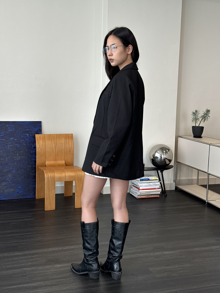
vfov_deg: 39.7
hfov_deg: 30.3
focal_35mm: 48
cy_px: 146
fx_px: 407
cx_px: 110
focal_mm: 6.76
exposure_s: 1/68
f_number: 1.78
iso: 100
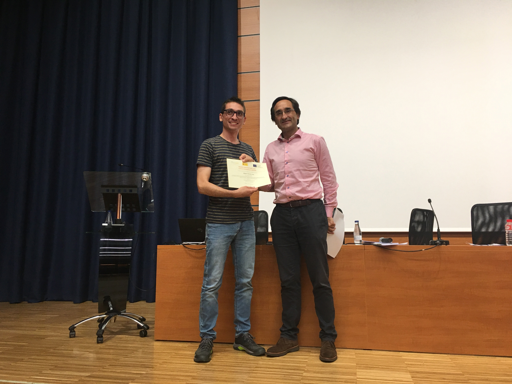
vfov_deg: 48.2
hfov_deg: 61.7
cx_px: 256
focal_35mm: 29
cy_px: 192
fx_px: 429
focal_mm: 4.15
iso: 50
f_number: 2.2
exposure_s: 1/33
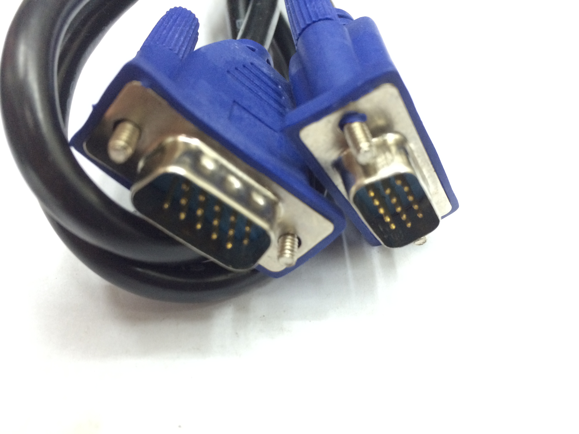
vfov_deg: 48.2
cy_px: 217
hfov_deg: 61.7
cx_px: 290
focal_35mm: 29
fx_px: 485
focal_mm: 4.15
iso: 250
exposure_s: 1/33
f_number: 2.2
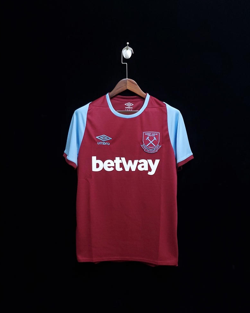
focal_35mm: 28
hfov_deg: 51.5
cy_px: 148
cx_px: 125
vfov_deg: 62.2
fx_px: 259
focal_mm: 4.3
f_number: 1.5
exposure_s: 1/15
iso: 200
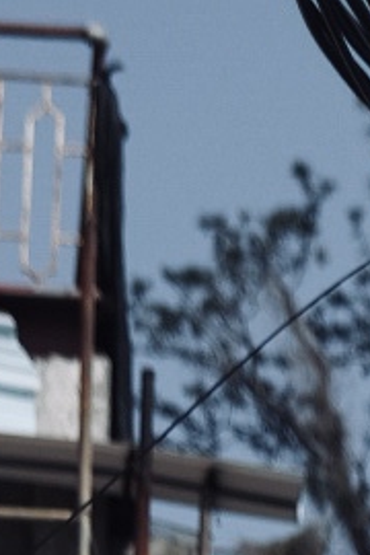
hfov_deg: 2.5
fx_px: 8417
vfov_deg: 3.7
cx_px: 857
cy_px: 1610
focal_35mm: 546
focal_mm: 55
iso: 100
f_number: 4
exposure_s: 1/2000
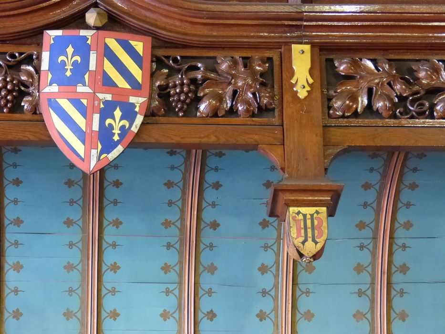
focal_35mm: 120
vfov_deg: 12.4
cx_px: 222
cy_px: 167
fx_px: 1543
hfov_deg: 16.4
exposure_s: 1/10
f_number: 3.5
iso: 800
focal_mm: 21.6
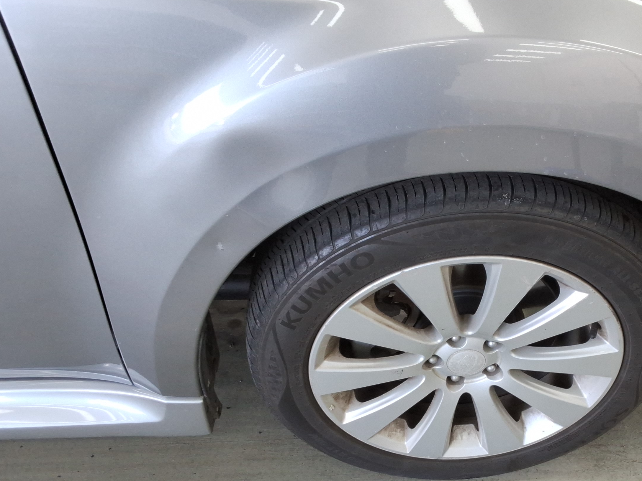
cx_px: 455
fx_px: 779
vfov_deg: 34.0
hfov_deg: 43.8
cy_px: 329
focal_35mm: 42
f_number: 1.9
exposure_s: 1/60
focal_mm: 2.91
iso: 36
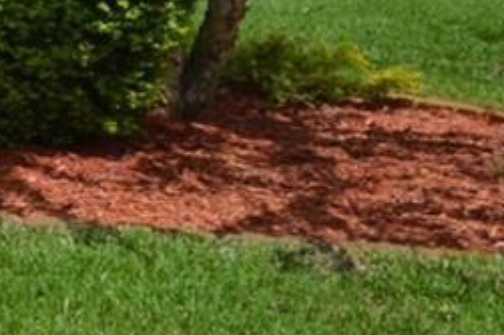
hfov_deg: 11.7
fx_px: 1875
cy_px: -31
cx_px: -799
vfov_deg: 10.1
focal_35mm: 134
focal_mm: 14
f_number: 9
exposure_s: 1/320
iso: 100
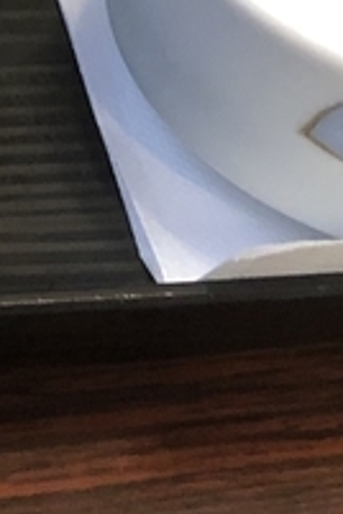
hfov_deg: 7.4
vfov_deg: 11.3
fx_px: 2487
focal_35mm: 174
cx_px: -456
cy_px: -286
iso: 100
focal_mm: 3.99
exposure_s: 1/6
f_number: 1.8
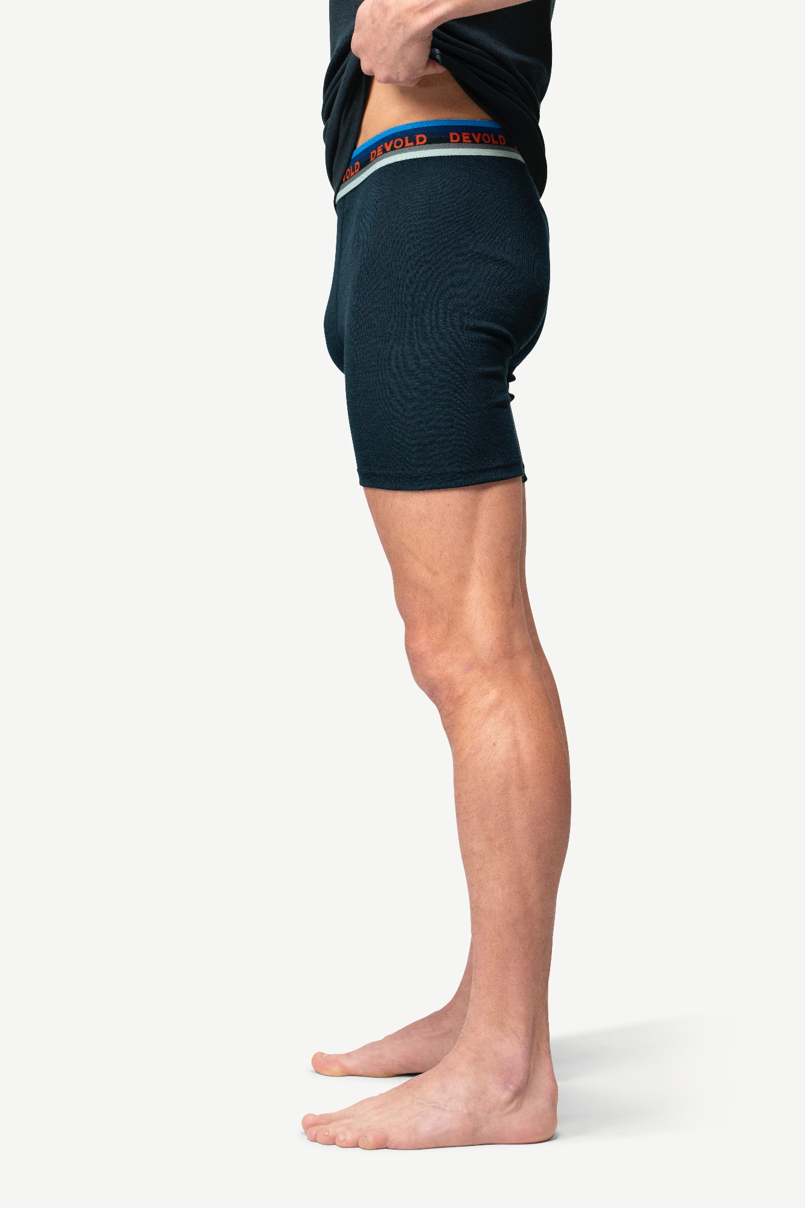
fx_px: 4092
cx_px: 402
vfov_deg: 16.8
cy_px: 604
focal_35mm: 122
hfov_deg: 11.2
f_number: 5
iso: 500
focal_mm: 122
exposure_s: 1/50
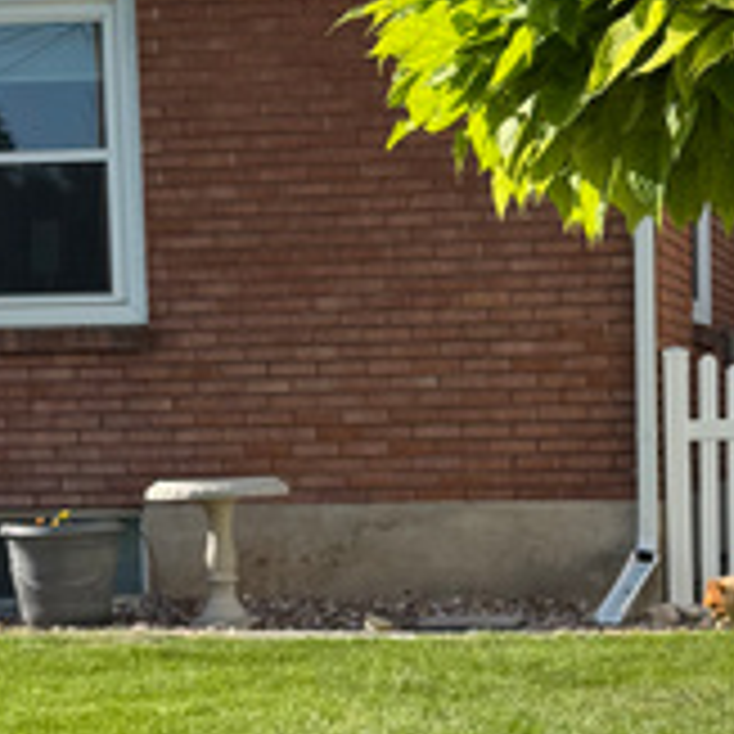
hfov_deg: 17.3
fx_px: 2399
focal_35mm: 100
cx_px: 549
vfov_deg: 17.3
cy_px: 576
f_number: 1.78
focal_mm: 6.76
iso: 80
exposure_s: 1/2174
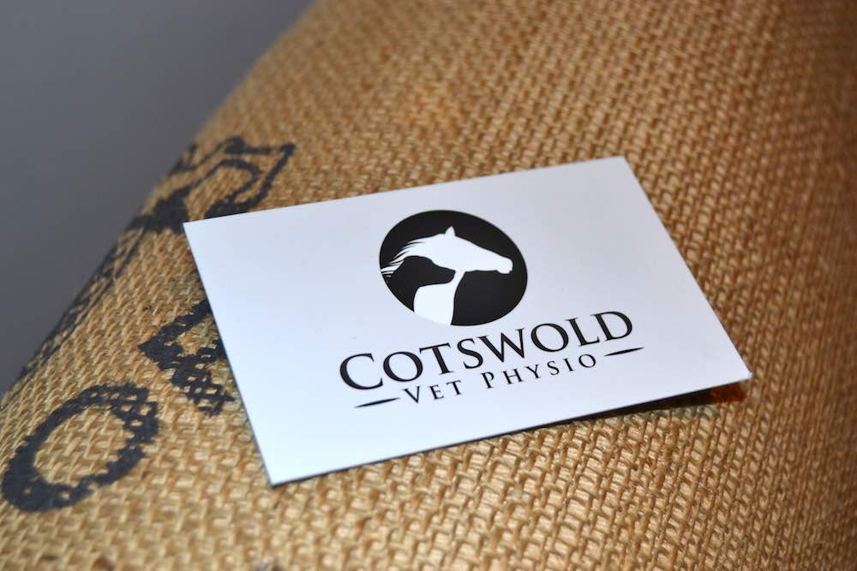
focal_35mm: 60
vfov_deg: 22.6
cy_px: 286
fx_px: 1428
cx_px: 428
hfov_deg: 33.4
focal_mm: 40
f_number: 5
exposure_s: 1/60
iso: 220
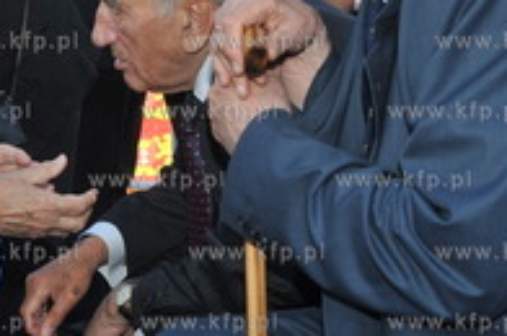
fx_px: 1378
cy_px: 75
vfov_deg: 13.9
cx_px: 101
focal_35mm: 98
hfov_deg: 20.6
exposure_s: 1/250
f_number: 9
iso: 400
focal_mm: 48
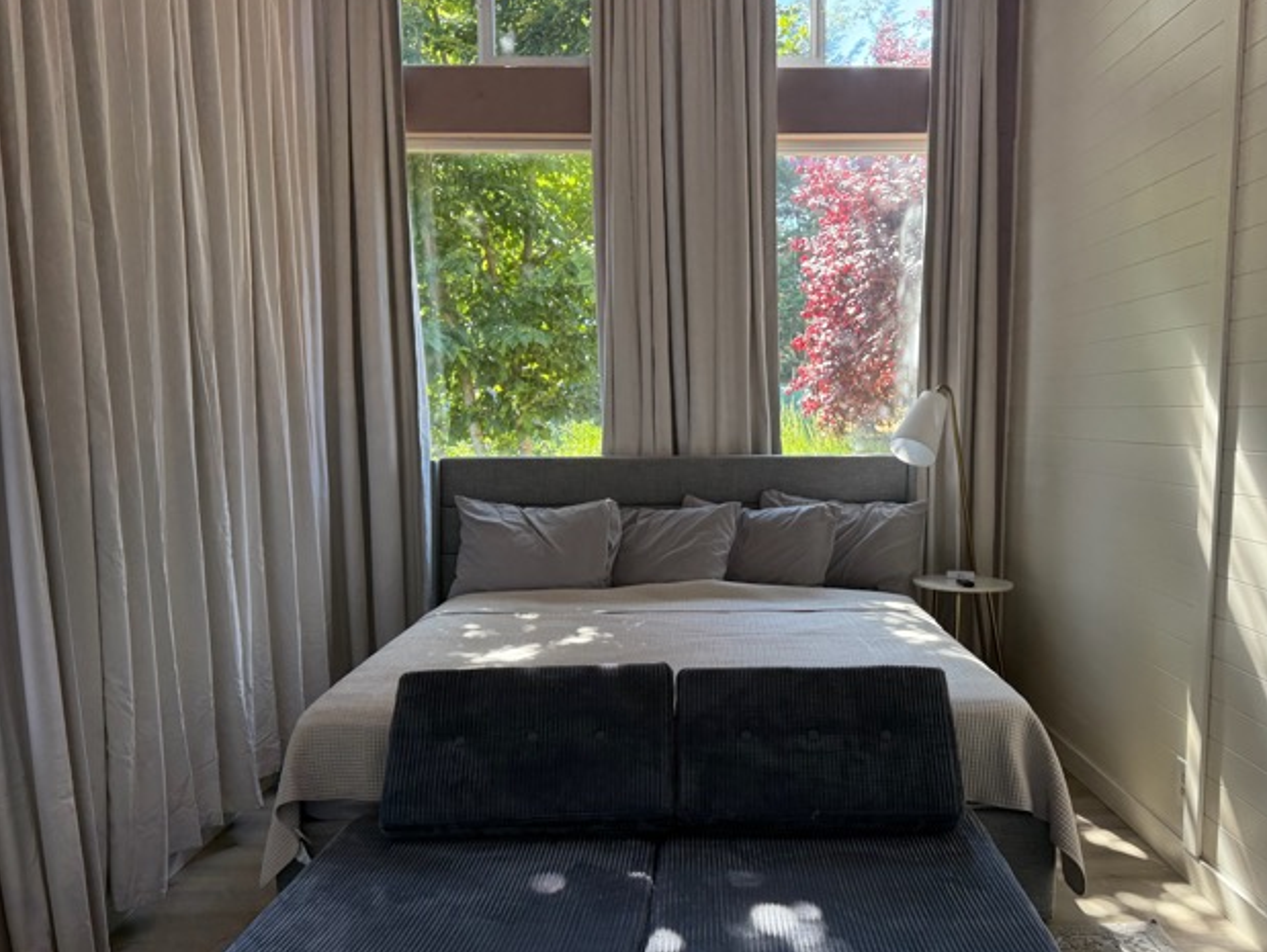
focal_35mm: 31
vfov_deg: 45.3
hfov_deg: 58.1
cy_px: 555
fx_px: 1135
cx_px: 712
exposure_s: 1/168
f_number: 1.78
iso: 160
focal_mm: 6.76
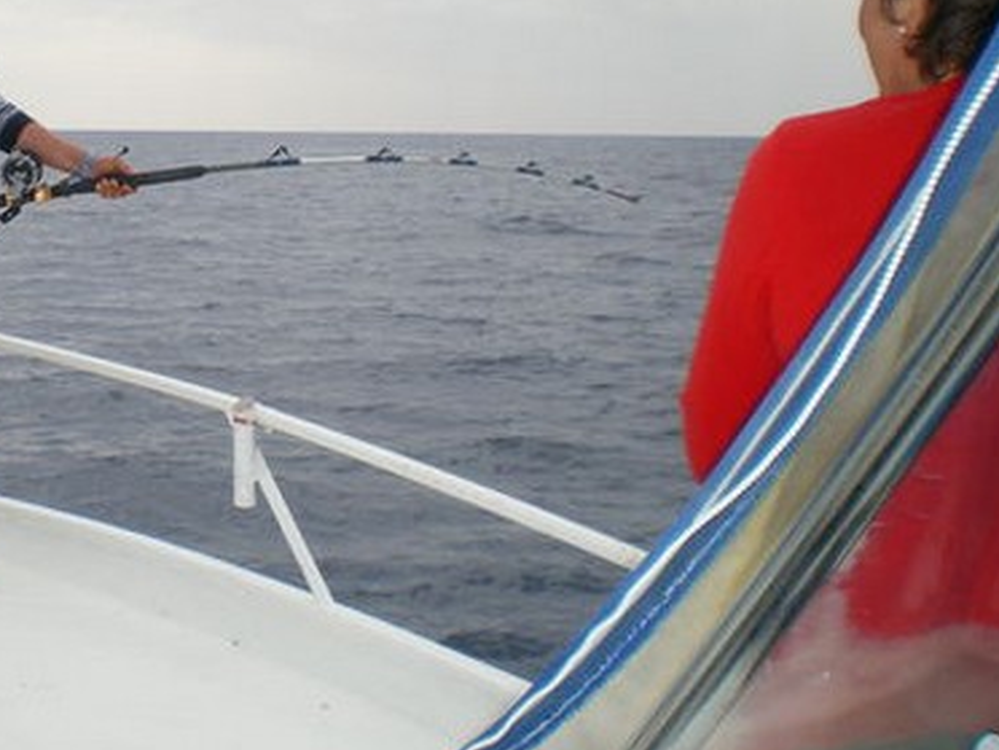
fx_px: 1760
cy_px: 145
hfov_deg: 30.7
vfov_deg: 23.7
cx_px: 164
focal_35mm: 61
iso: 64
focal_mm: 6.3
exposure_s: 1/640
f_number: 4.6
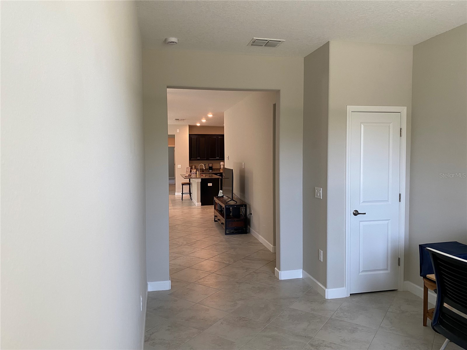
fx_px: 351
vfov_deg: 53.1
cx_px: 234
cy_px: 175
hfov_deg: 67.3
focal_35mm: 26
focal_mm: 4.25
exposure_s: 1/60
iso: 80
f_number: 1.8
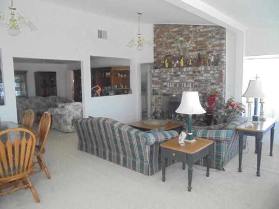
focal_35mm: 26
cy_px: 104
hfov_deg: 67.3
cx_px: 140
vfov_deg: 53.1
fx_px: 210
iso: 640
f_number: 3.5
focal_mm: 4.6
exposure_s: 1/125
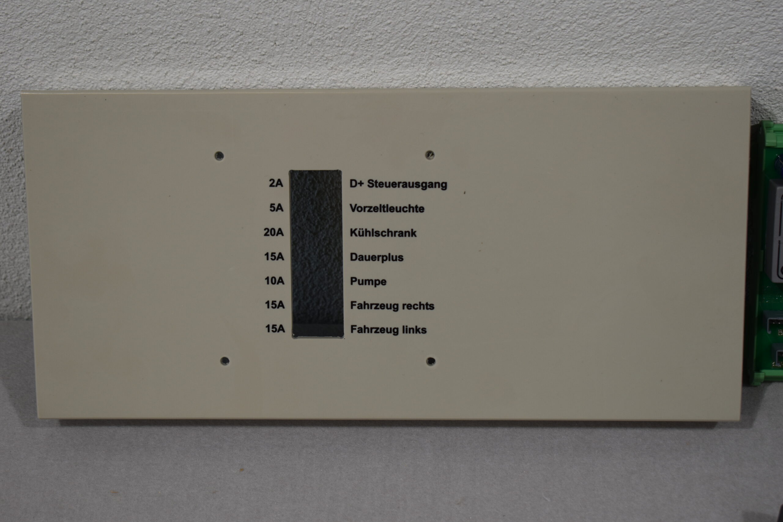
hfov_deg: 27.0
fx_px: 1631
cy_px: 261
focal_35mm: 75
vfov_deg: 18.2
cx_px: 392
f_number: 5.6
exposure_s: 1/125
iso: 320
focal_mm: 50
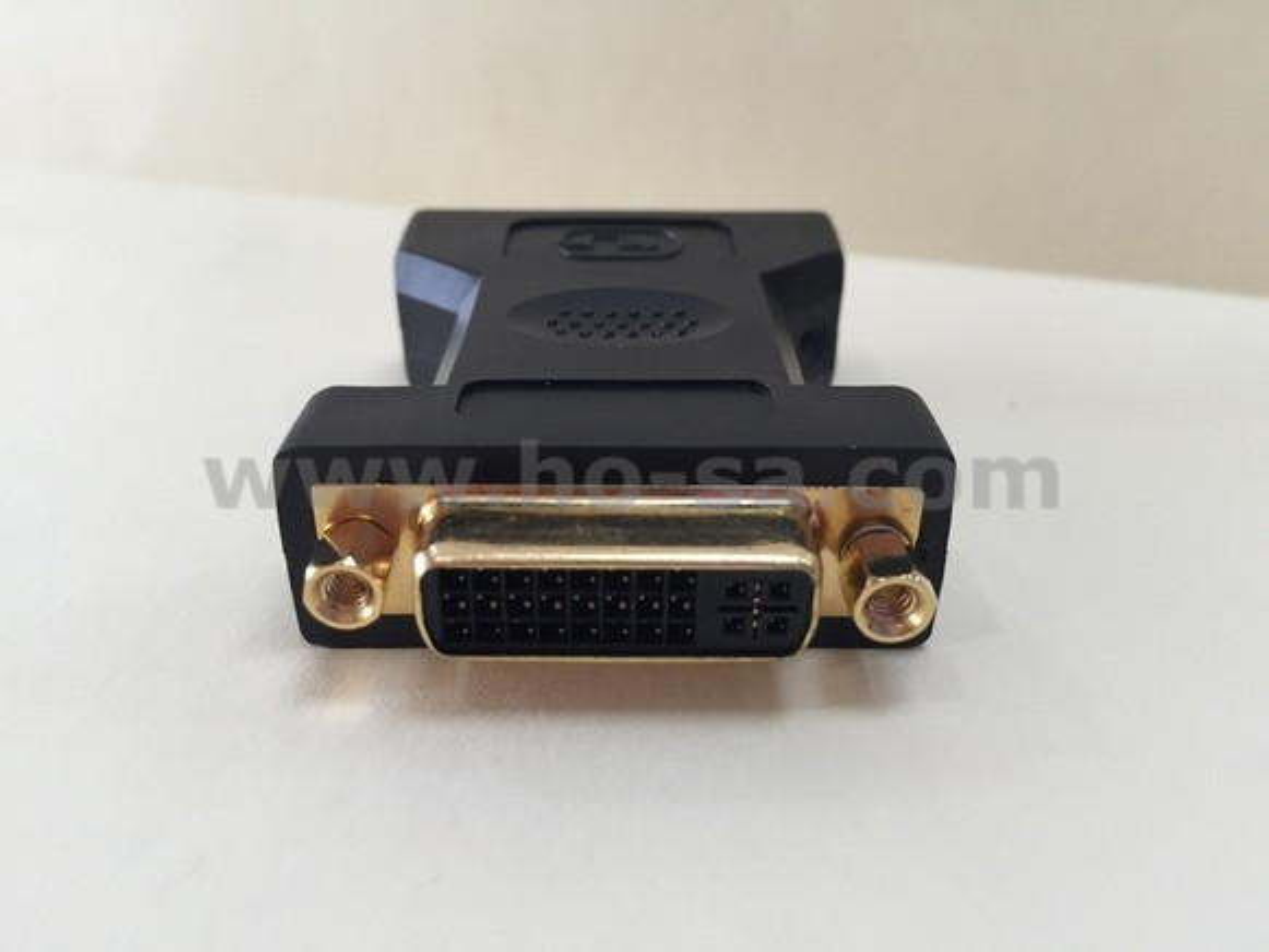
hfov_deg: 61.6
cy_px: 476
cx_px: 634
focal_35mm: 29
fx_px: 1063
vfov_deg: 48.2
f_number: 2.2
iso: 40
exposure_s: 1/30
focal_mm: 4.15
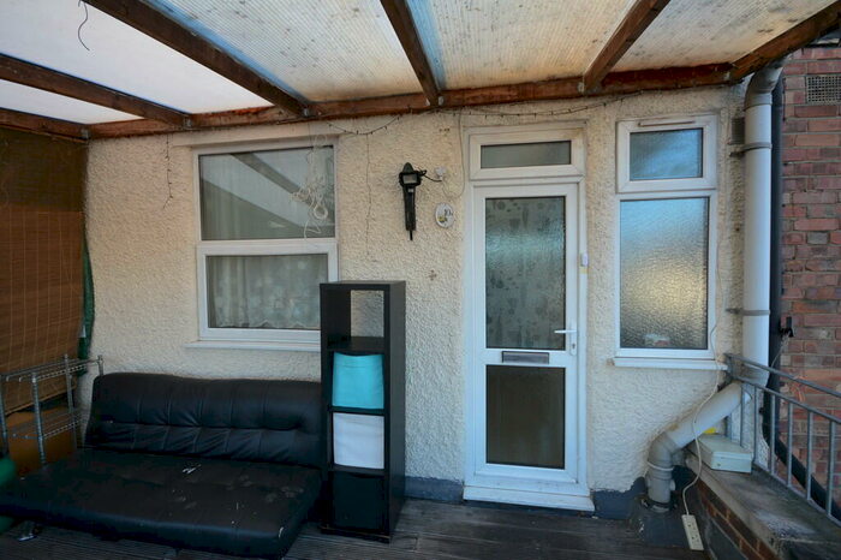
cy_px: 280
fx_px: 350
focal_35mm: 15
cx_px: 420
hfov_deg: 100.4
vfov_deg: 77.3
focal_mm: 10
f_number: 5.6
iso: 360
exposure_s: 1/125
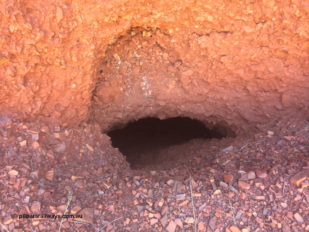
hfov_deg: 61.7
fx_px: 259
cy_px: 116
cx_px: 154
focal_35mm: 29
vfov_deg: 48.2
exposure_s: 1/33
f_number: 2.2
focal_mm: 4.15
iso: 125
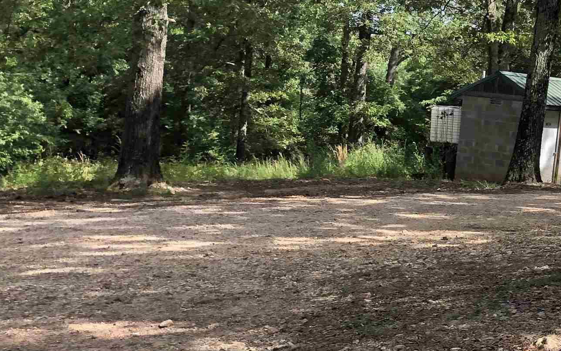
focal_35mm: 71
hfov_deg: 26.6
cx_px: 621
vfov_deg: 18.3
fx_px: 1086
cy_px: 146
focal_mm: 4
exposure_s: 1/354
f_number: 1.8
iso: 20
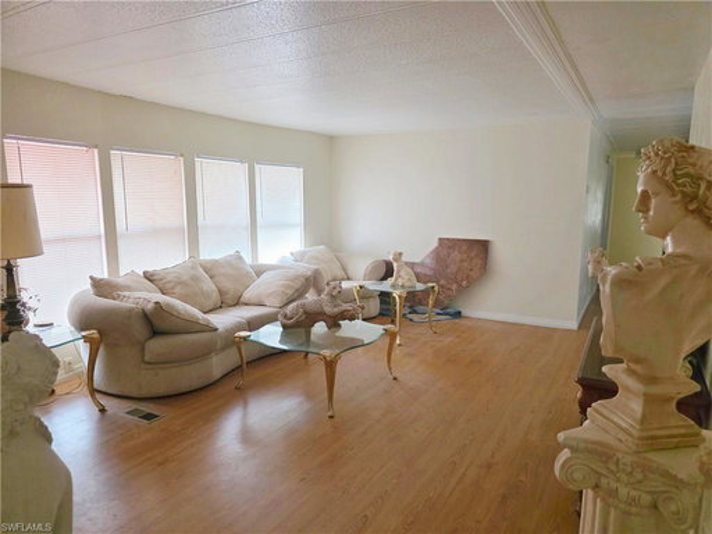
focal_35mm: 23
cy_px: 267
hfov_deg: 73.9
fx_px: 473
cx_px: 356
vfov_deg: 58.9
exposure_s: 1/120
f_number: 1.7
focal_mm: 6.3
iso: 800
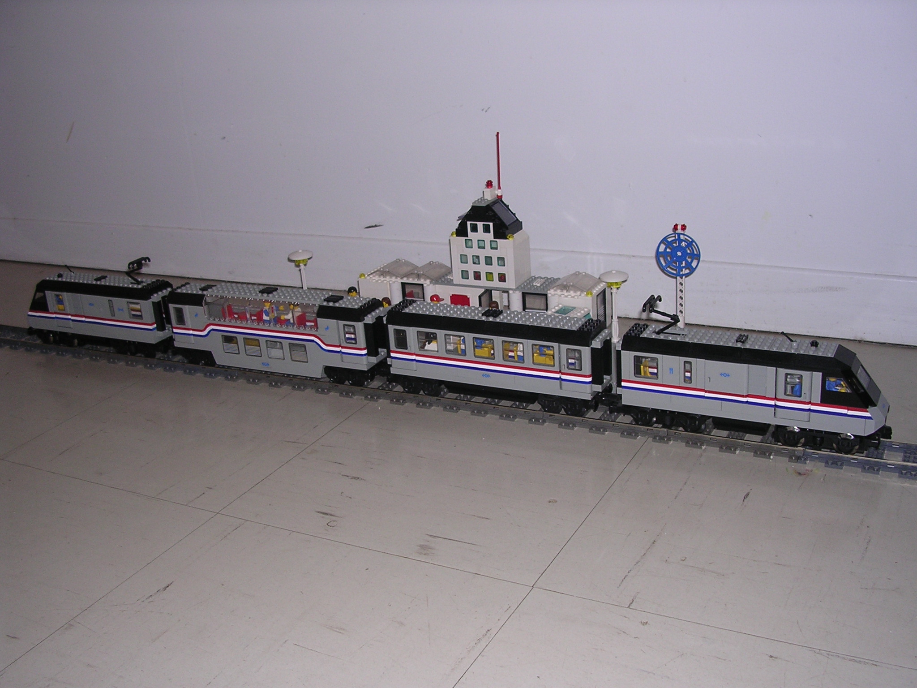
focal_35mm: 38
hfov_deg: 49.0
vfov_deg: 37.7
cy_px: 344
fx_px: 1007
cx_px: 458
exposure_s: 1/60.1
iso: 100
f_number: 2.8
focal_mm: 5.8
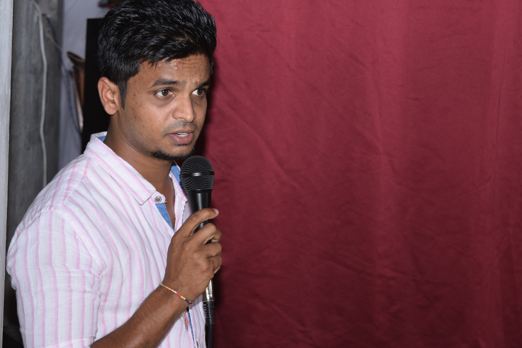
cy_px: 189
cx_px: 218
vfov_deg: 12.7
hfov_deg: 19.0
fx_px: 1561
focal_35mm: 108
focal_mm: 55
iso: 400
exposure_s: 1/125
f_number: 5.6
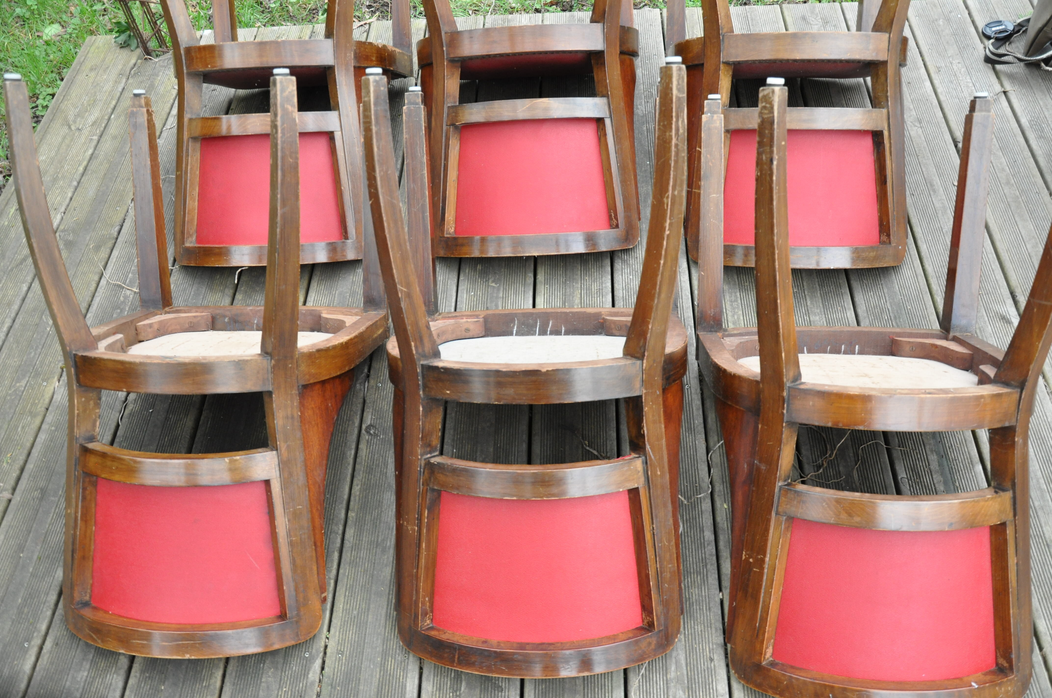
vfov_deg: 41.6
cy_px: 349
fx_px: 919
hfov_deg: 59.6
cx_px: 526
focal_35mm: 32
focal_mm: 21
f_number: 4.8
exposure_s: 1/90
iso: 800
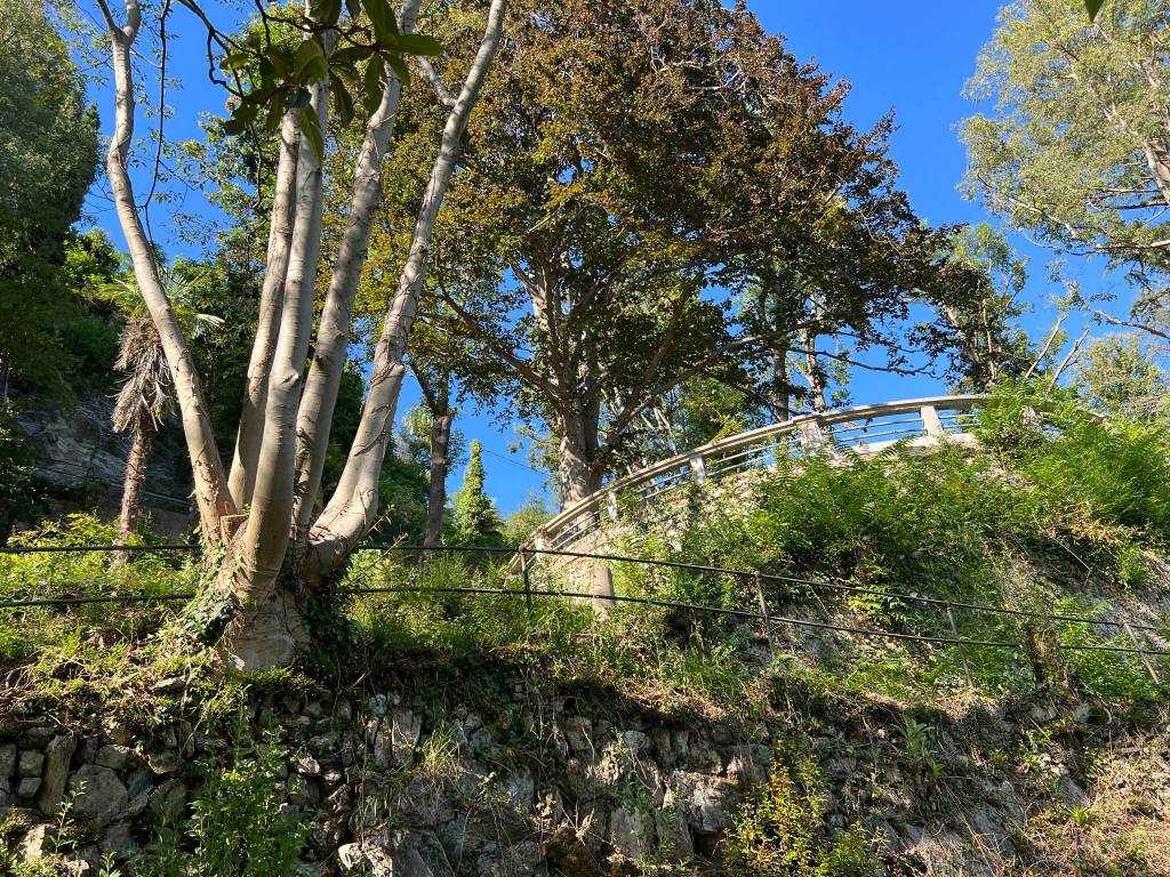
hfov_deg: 67.3
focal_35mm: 26
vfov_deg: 53.1
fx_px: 879
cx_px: 585
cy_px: 438
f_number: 1.5
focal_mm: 5.7
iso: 50
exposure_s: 1/820
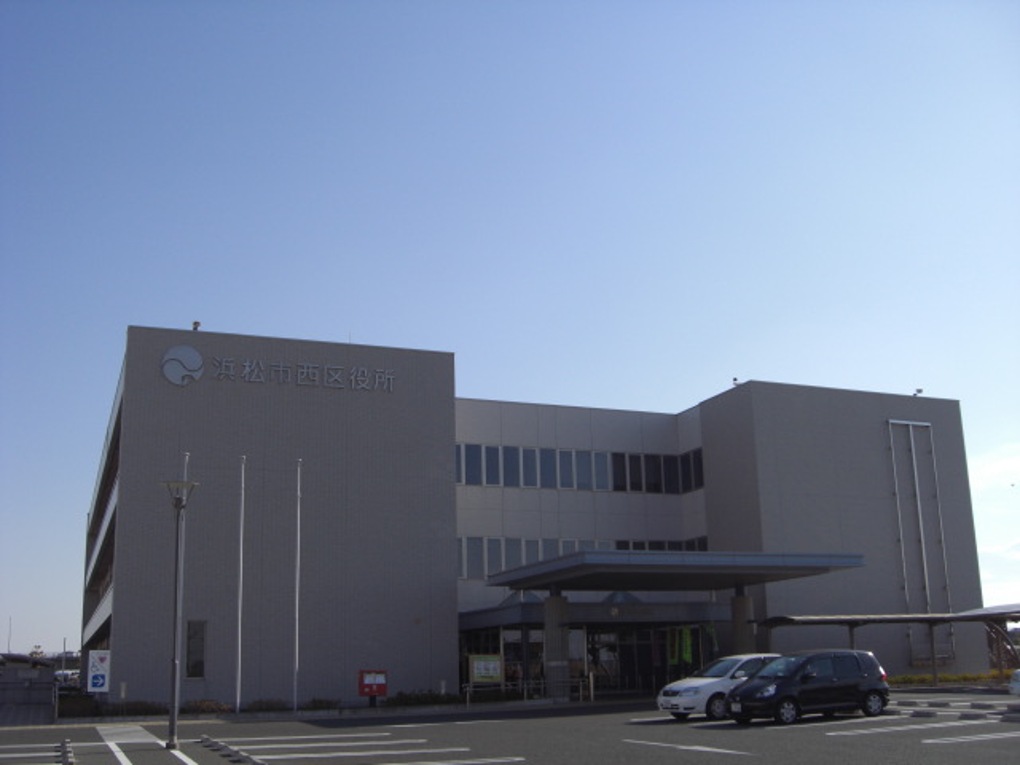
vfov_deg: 37.7
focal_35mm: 38
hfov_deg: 49.0
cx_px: 510
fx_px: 1120
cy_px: 382
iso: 64
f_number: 8
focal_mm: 6.2
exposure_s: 1/250
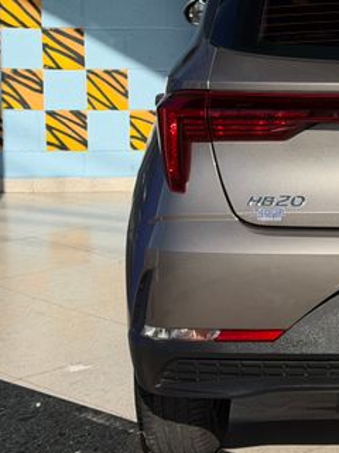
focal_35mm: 115
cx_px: 472
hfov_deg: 12.4
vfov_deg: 17.1
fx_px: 1505
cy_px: 135
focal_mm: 6.76
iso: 64
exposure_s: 1/16129
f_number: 1.78
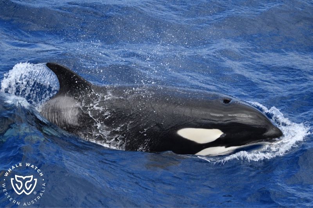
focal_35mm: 155
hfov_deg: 13.3
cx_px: 156
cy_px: 104
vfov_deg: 8.9
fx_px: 1347
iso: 1800
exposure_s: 1/8000
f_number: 5.3
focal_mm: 155
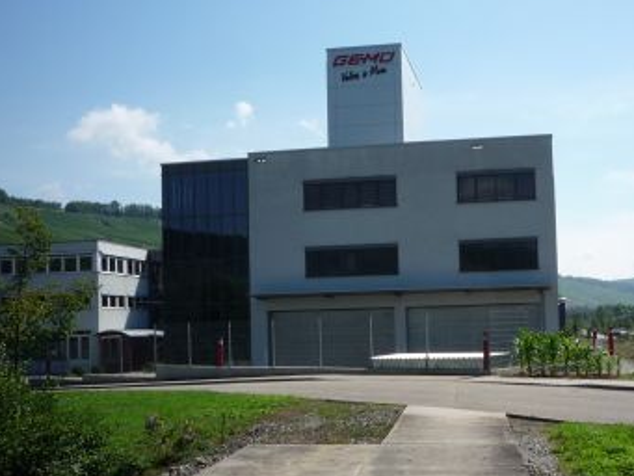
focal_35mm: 45
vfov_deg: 32.0
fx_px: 824
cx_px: 409
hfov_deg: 41.6
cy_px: 305
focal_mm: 5.2
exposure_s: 1/500
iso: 100
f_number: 5.6
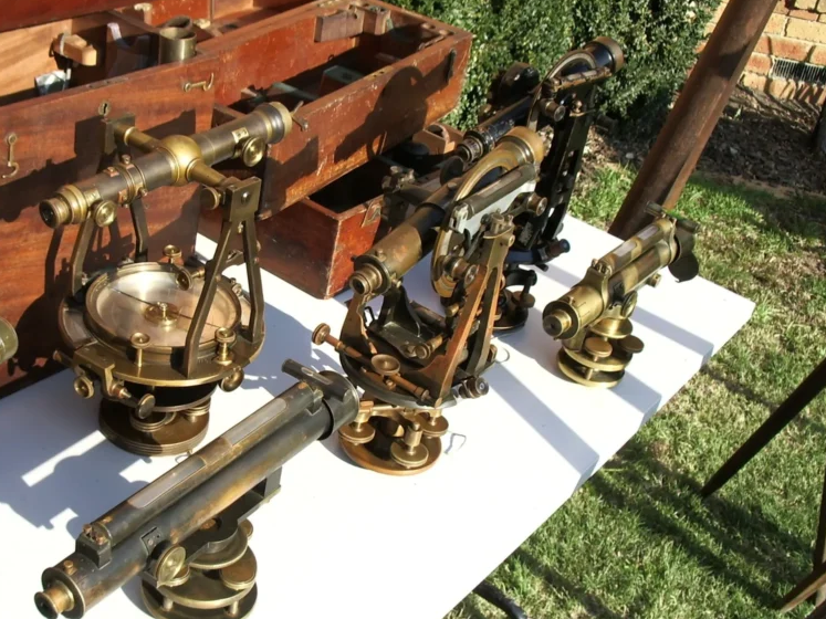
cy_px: 337
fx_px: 1145
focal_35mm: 48
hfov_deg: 39.2
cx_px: 276
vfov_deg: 30.2
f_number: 4.3
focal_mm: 5.8
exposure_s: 1/200
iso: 50
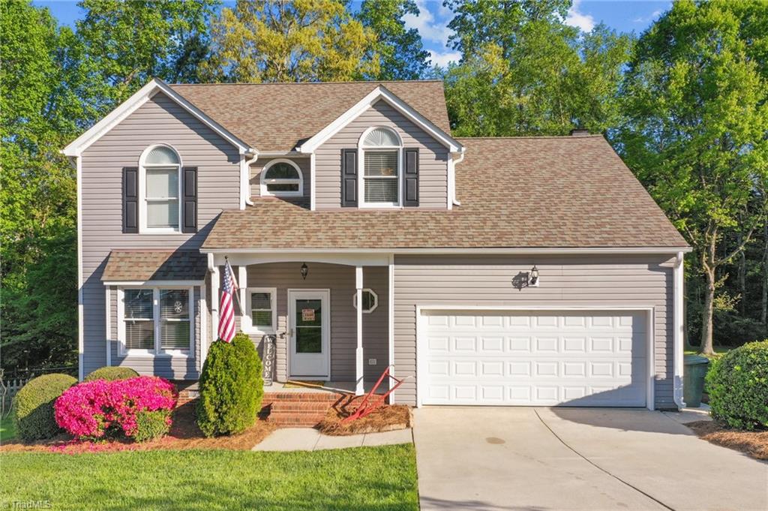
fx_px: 597
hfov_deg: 65.5
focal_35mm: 28
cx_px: 384
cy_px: 256
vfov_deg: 46.3
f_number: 5.6
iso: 100
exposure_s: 1/320
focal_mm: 10.26
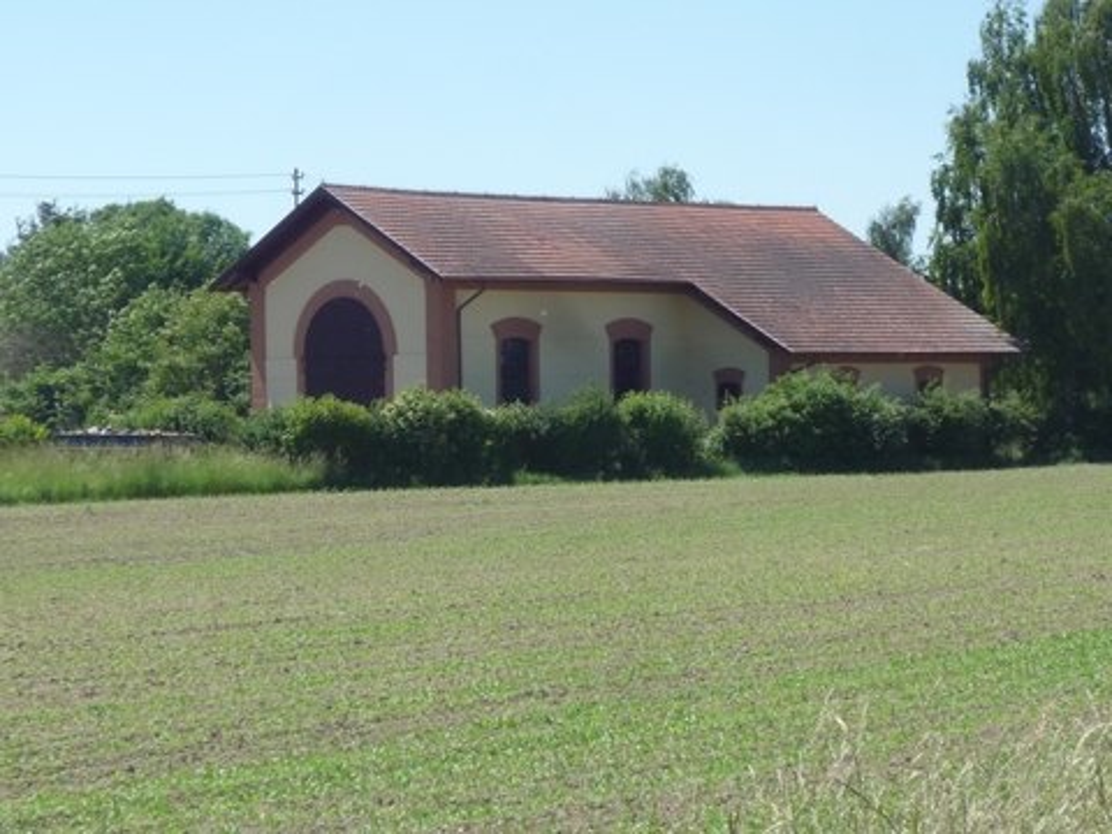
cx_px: 556
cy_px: 417
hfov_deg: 16.3
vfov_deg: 12.2
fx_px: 3887
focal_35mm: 121
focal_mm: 15.3
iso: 160
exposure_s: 1/500
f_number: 5.7
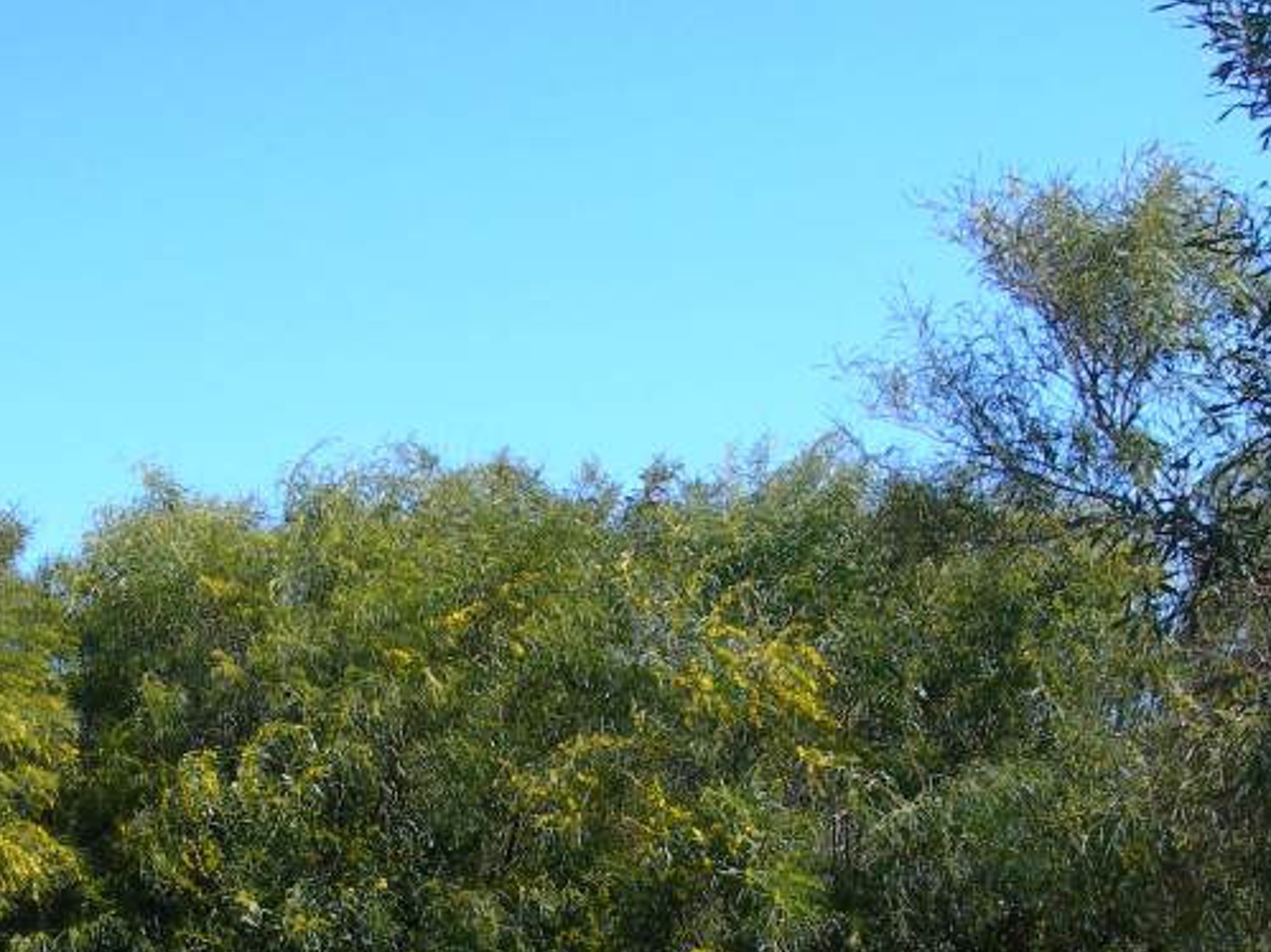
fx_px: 2863
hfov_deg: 24.5
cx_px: 183
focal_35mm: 78
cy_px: 932
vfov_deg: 18.4
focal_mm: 7.8
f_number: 4.8
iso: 50
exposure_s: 1/257
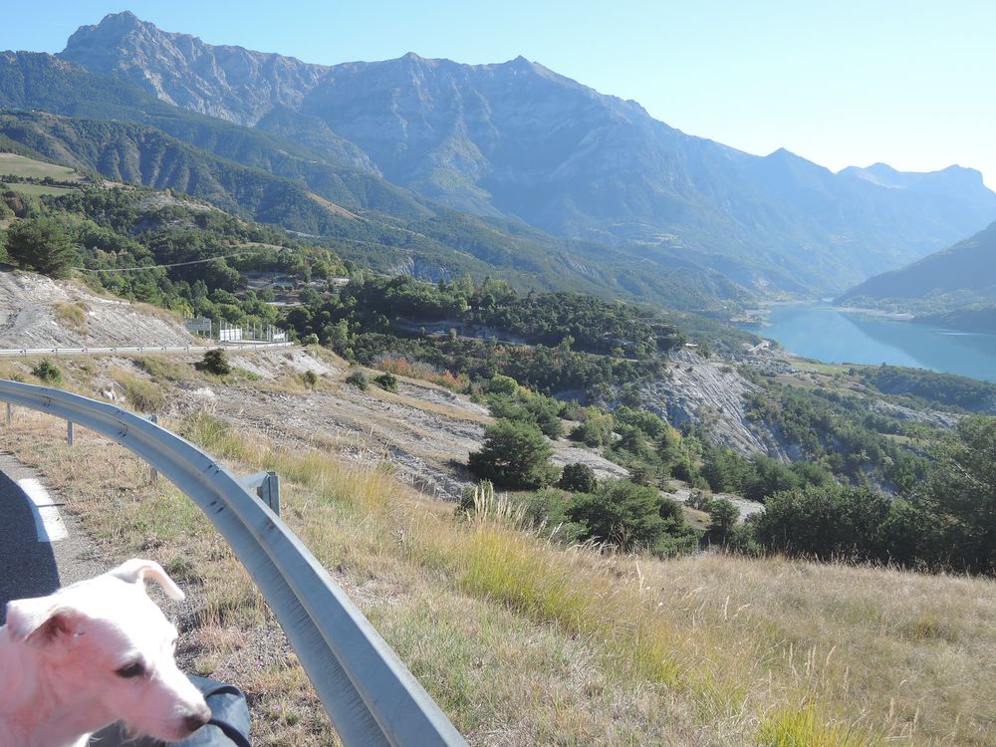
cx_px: 498
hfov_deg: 52.6
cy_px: 374
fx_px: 1007
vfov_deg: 40.7
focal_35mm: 35
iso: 80
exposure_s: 1/500
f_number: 3.5
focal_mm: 7.5
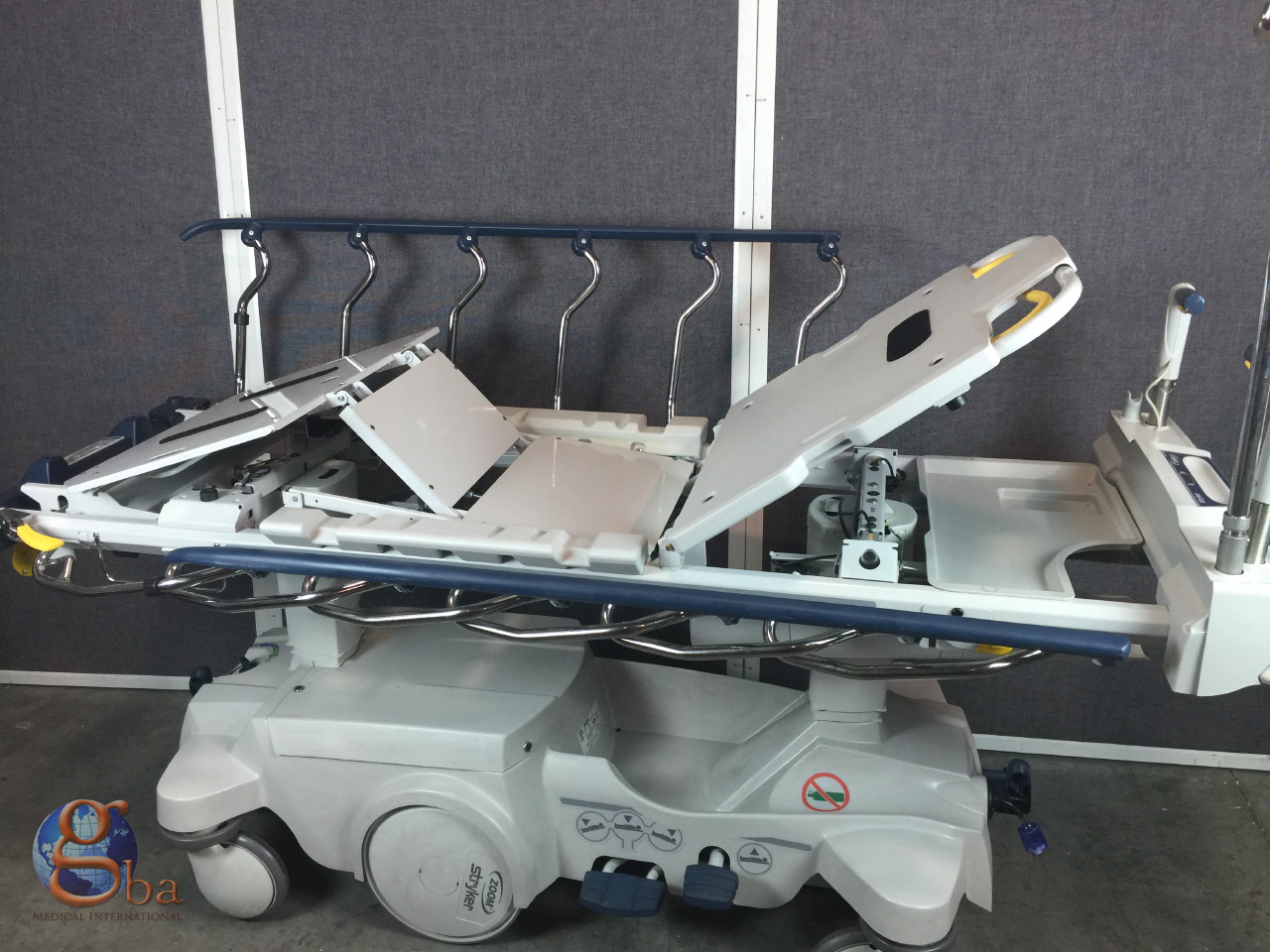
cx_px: 635
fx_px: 1064
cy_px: 476
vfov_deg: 48.2
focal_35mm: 29
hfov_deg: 61.7
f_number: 2.2
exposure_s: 1/15
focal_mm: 4.15
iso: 50
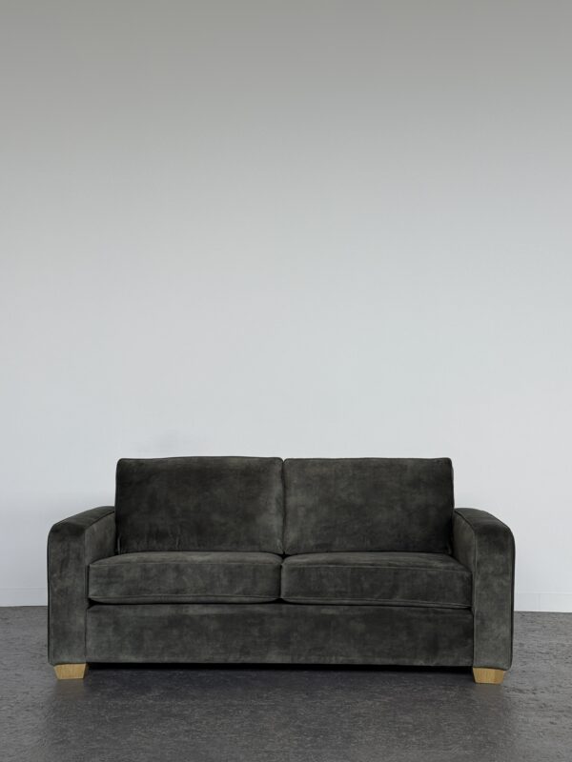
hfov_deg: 30.3
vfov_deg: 39.7
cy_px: 381
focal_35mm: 48
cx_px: 286
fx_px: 1058
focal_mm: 6.76
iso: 64
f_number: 1.78
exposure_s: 1/255
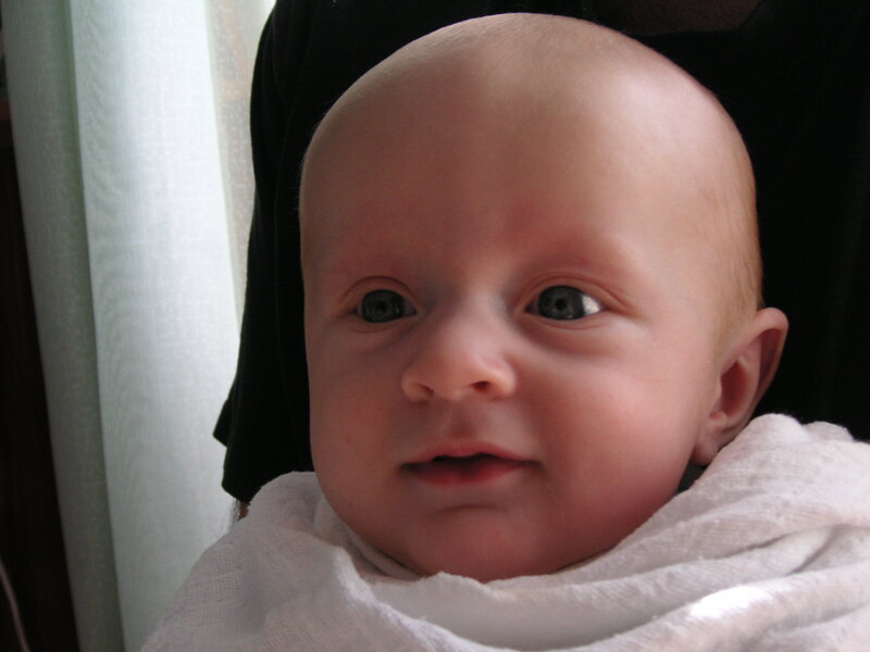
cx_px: 435
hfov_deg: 38.2
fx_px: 1257
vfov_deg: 29.1
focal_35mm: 50
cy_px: 326
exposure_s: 1/45
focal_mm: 8.4
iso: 50
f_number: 3.4
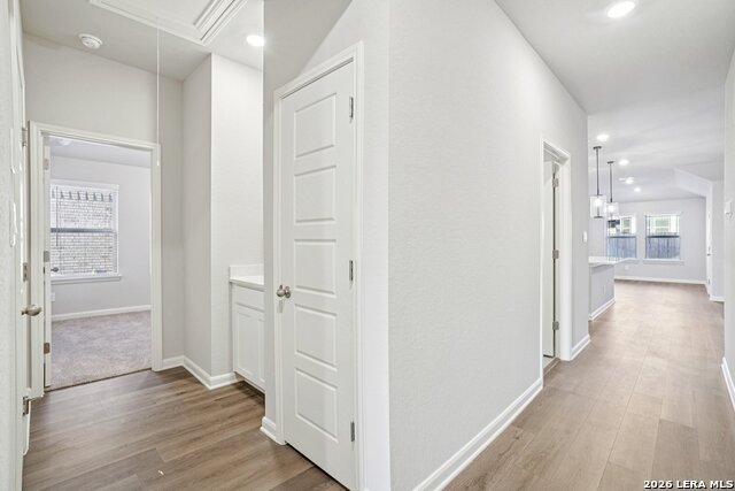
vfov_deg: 73.8
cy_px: 246
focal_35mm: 16
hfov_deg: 96.7
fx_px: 327
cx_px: 368
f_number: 8
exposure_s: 1/8
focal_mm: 16
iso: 400
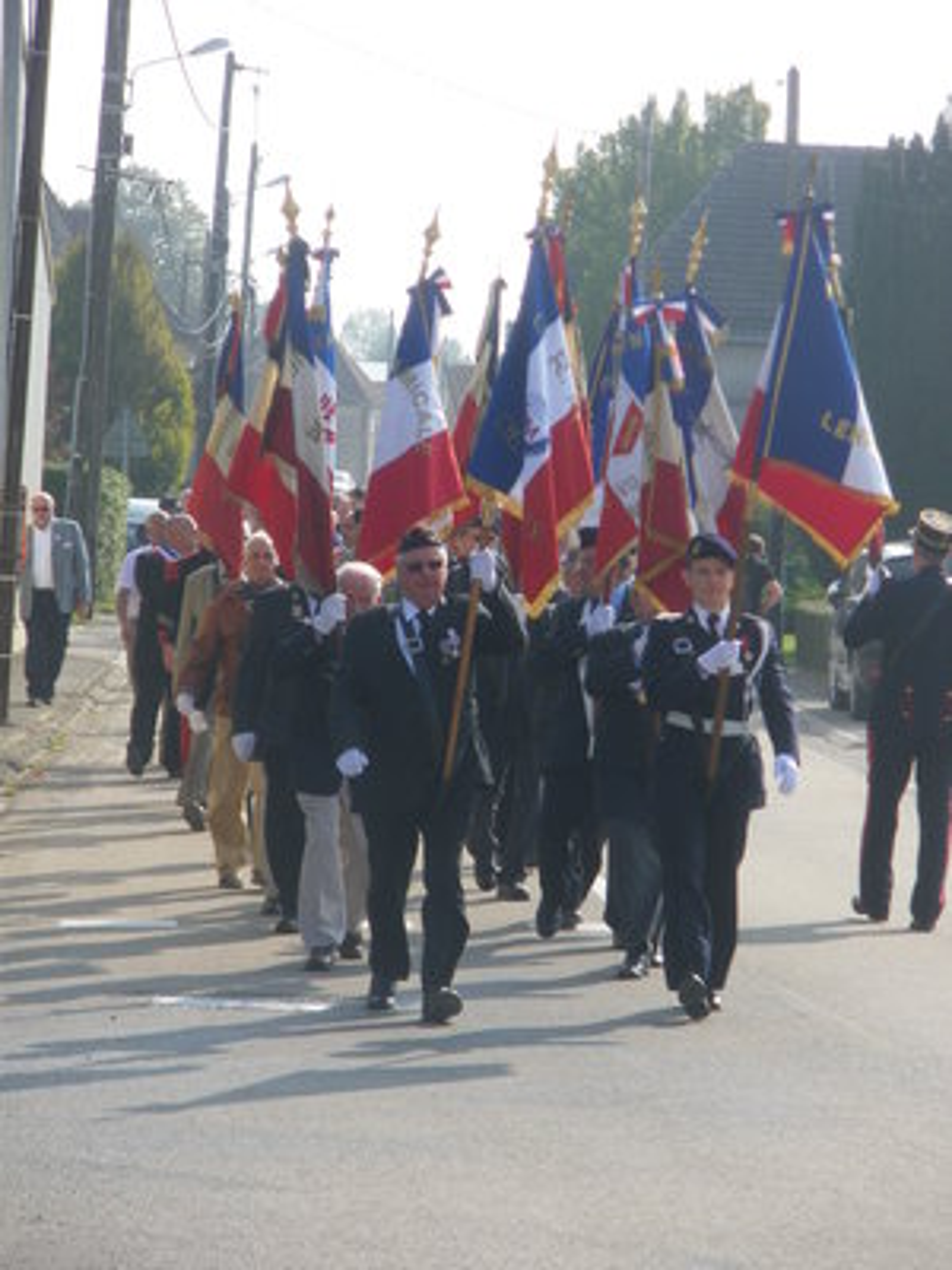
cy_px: 635
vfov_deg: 11.0
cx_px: 476
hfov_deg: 8.2
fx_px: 6600
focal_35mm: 180
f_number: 5.6
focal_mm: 31.5
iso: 100
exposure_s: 1/320
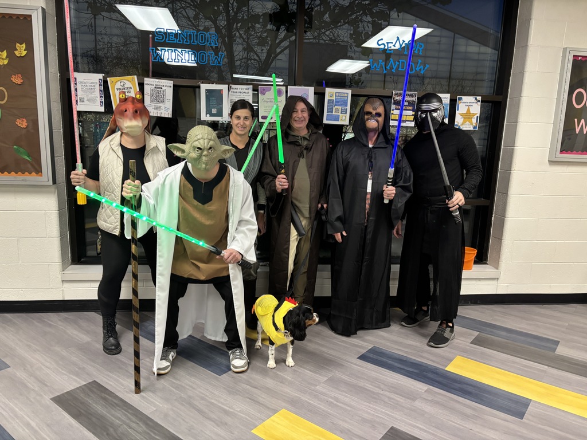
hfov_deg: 67.3
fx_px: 441
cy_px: 220
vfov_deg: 53.1
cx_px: 294
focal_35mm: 26
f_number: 1.6
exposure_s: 1/60
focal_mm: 5.96
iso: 320
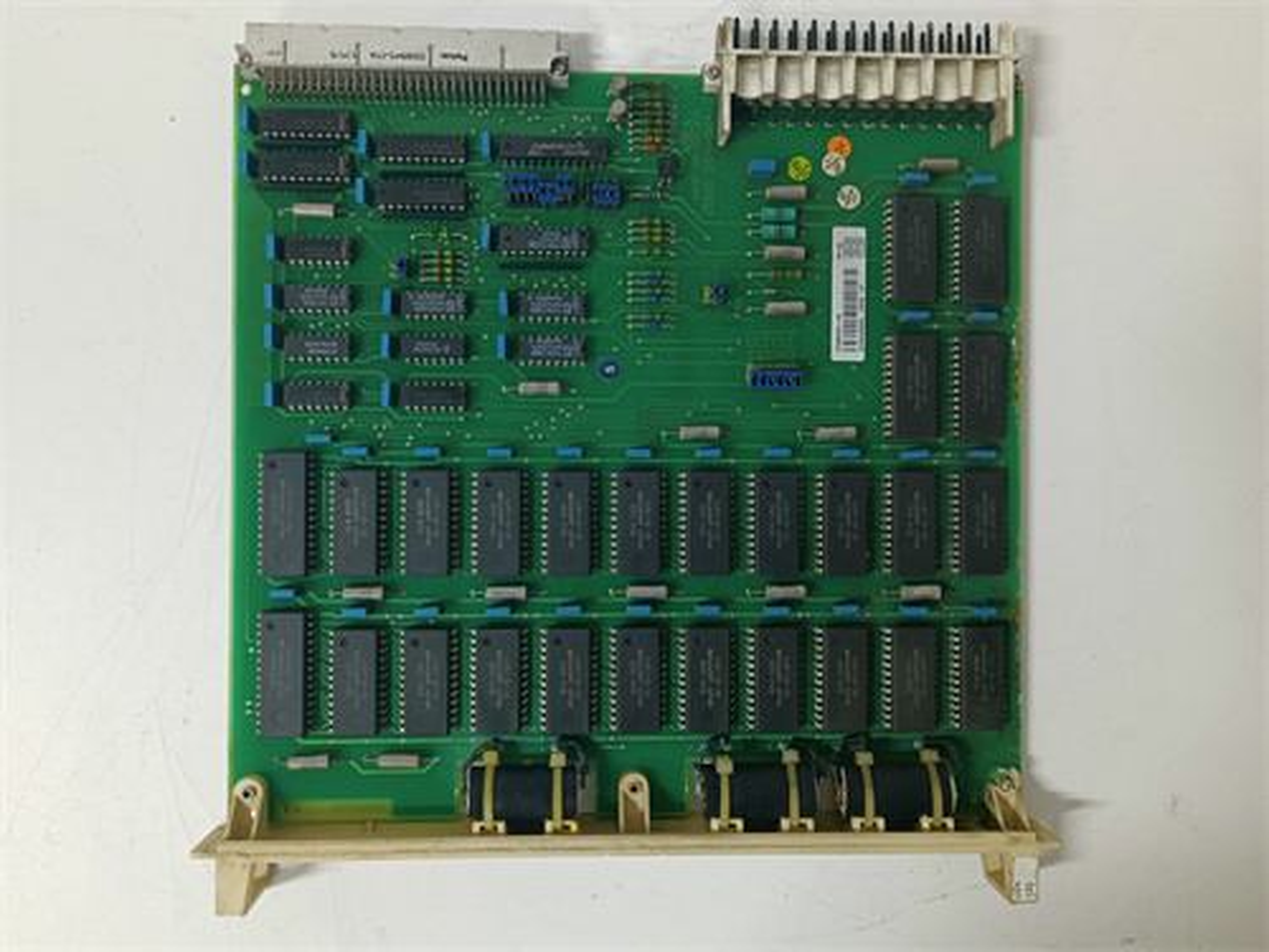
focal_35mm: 27
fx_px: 990
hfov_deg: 65.3
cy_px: 476
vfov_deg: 51.4
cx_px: 634
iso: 657
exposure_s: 1/33.3
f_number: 1.9
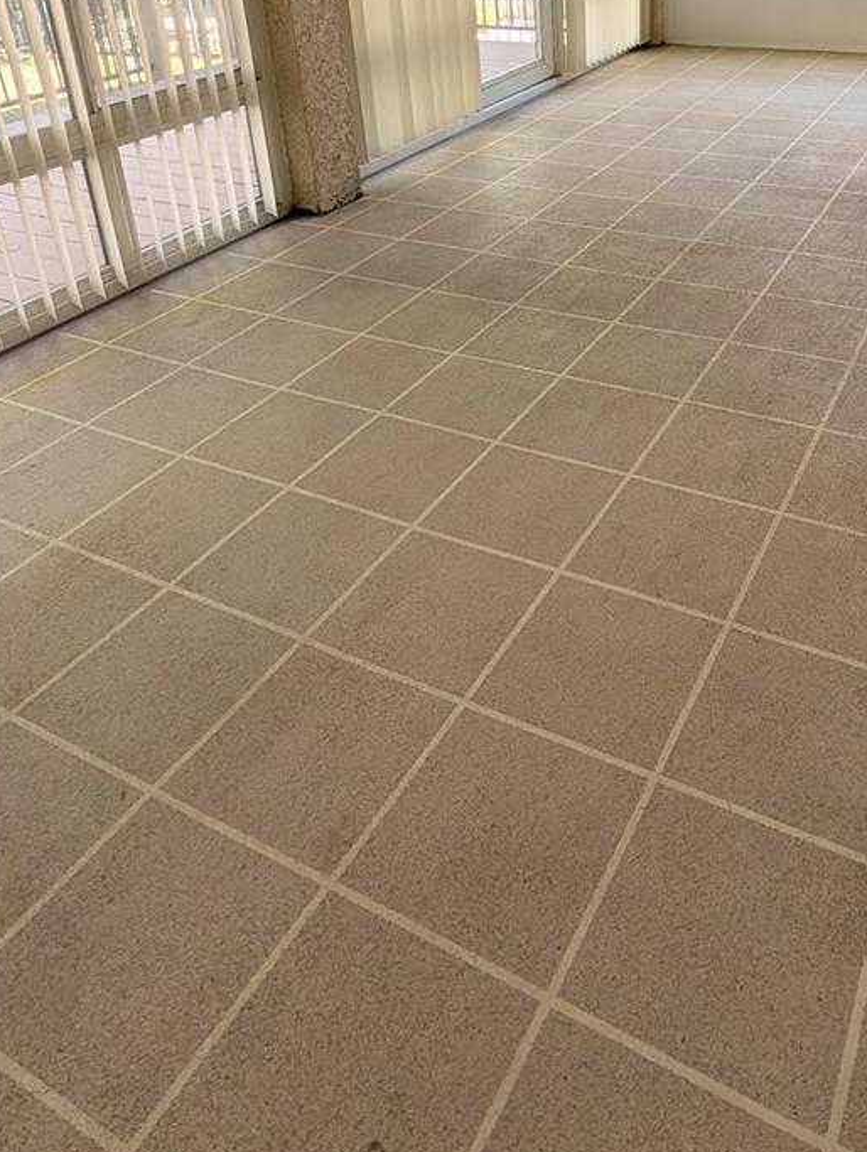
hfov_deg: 50.5
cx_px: 578
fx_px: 900
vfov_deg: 60.8
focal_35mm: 27
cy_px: 258
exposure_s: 1/286
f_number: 1.7
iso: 46
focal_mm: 2.02
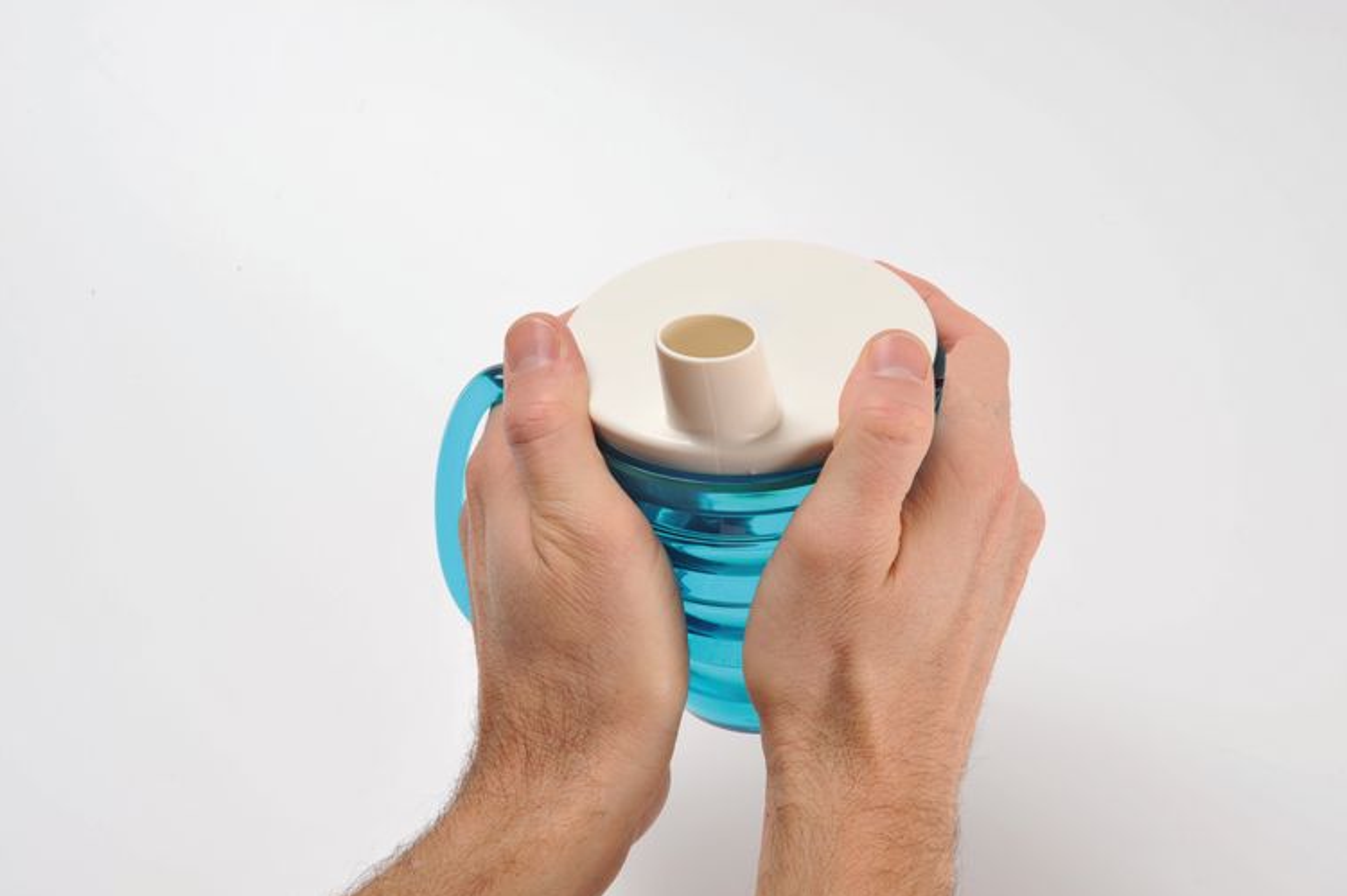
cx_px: 688
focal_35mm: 96
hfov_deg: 21.3
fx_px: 3590
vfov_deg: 14.2
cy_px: 461
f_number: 29
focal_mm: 90
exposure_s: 1/80
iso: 200
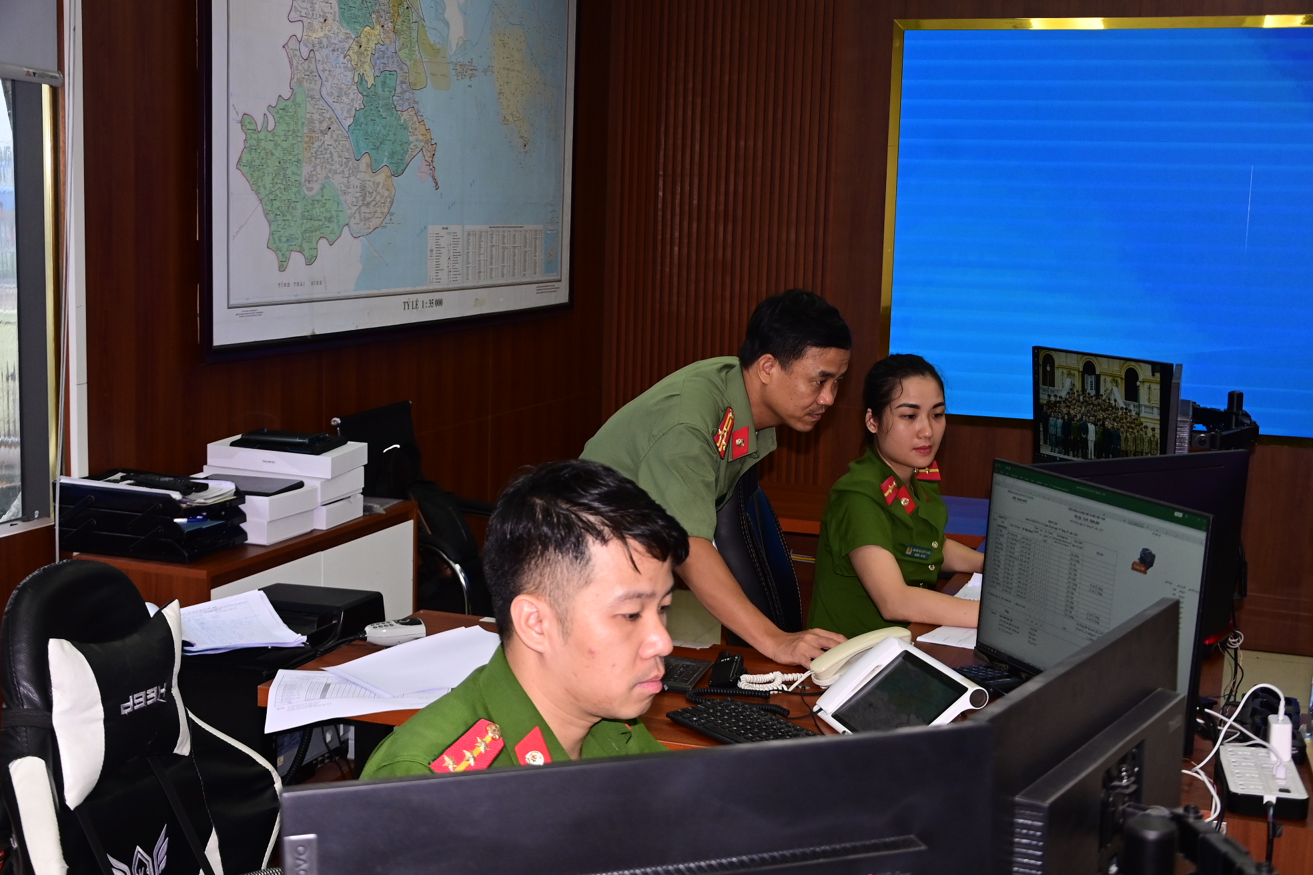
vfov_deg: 28.1
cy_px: 438
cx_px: 656
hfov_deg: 41.1
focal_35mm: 48
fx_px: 1751
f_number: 5
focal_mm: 32
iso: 1000
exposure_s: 1/200
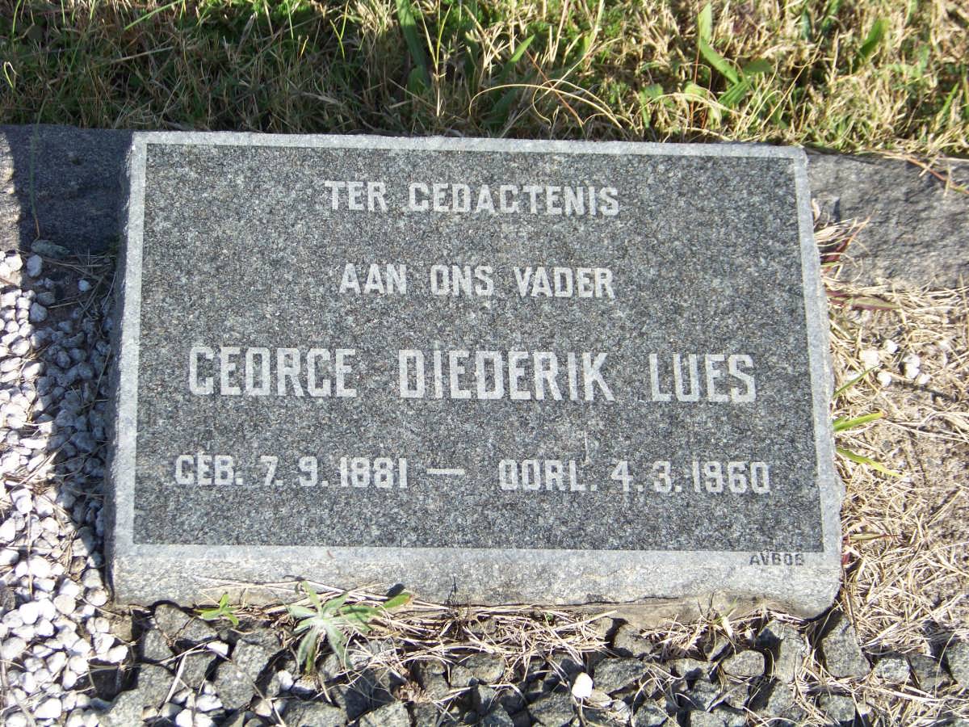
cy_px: 364
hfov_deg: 20.4
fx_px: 2687
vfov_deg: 15.4
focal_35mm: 96
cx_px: 484
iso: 64
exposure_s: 1/500
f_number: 3.2
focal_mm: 16.2
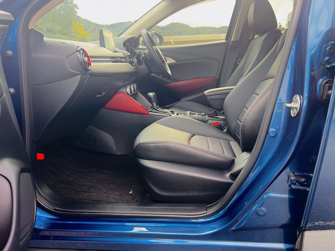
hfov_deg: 67.3
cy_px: 126
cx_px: 168
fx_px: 252
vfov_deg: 53.1
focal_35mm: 26
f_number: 1.5
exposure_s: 1/201
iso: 50
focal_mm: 5.7
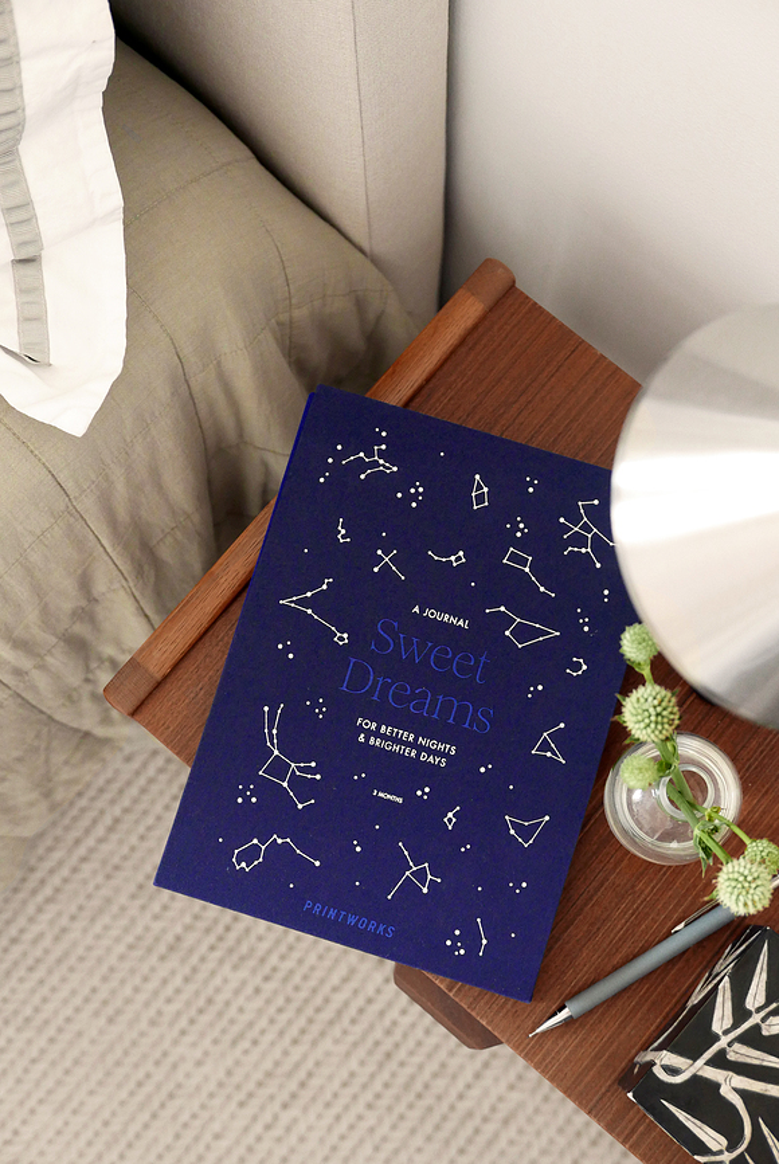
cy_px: 582
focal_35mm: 50
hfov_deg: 27.1
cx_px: 390
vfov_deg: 39.6
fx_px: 1619
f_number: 2.7
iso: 1600
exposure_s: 1/80
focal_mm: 22.7
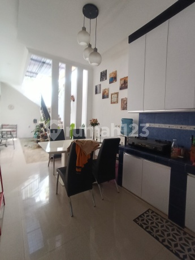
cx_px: 98
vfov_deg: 94.5
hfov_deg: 78.1
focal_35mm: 16
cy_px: 130
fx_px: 120
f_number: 2.2
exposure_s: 1/50
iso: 200
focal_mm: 1.68
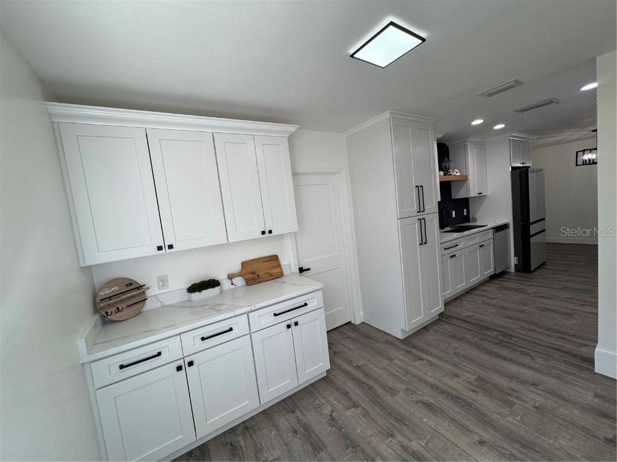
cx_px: 308
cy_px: 231
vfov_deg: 85.7
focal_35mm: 14
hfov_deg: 102.1
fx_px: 250
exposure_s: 1/161
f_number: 2.2
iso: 40
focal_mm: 2.22
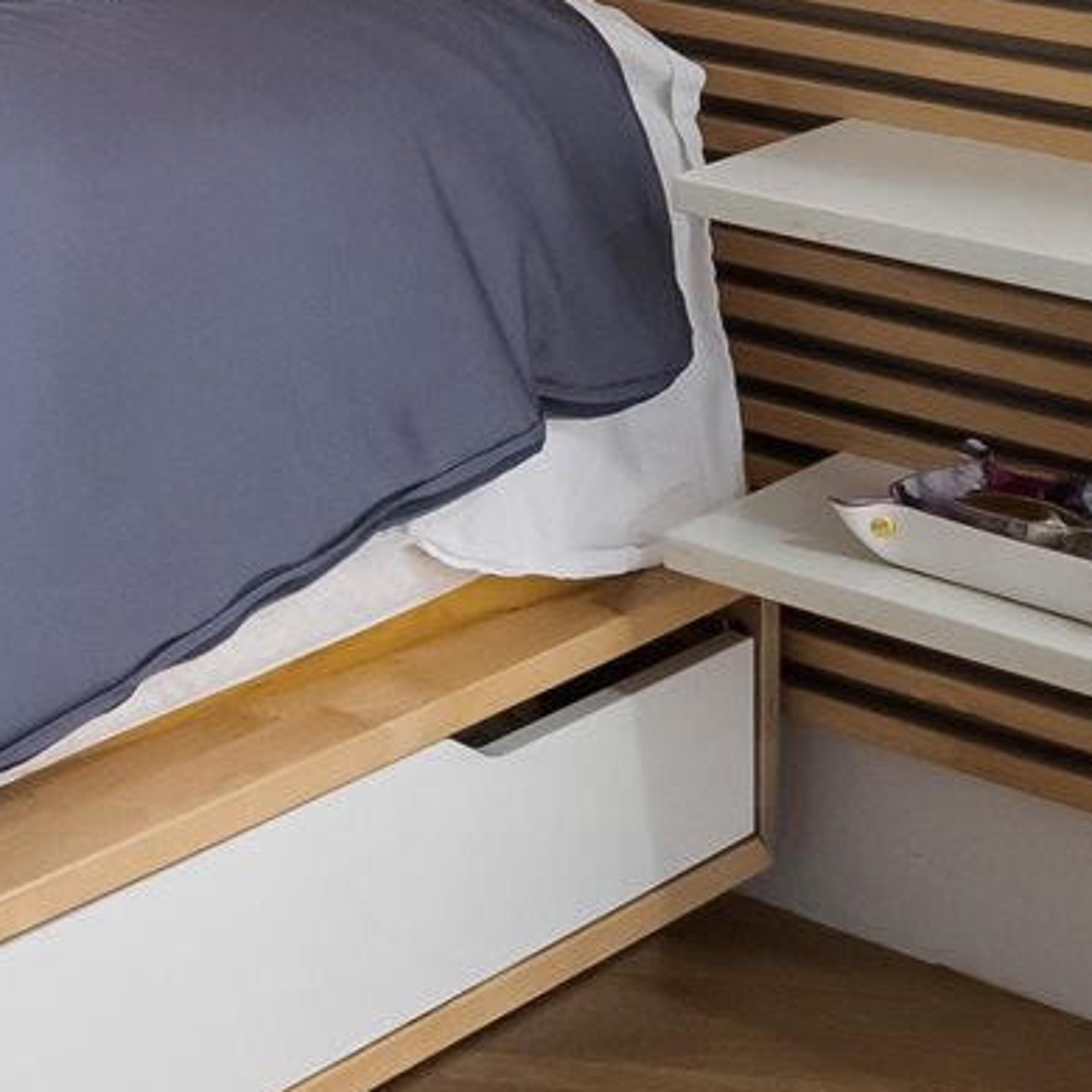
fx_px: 3224
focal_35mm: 90
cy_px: -735
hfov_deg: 13.2
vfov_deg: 16.7
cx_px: -1666
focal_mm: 9
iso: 250
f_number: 9
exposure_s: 2
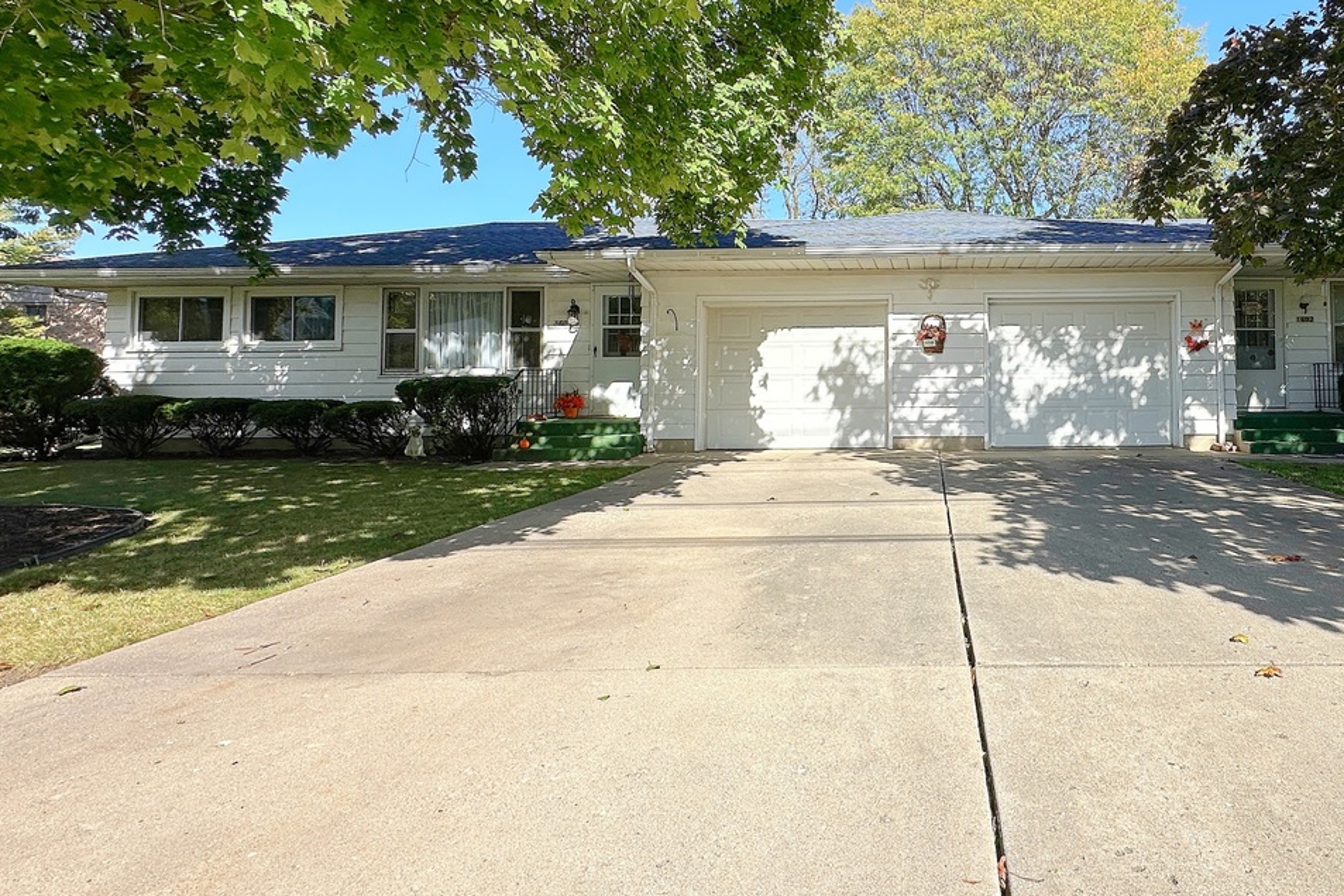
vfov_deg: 56.6
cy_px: 346
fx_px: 821
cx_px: 931
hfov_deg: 75.3
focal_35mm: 22
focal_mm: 2.22
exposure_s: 1/1304
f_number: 2.2
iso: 50
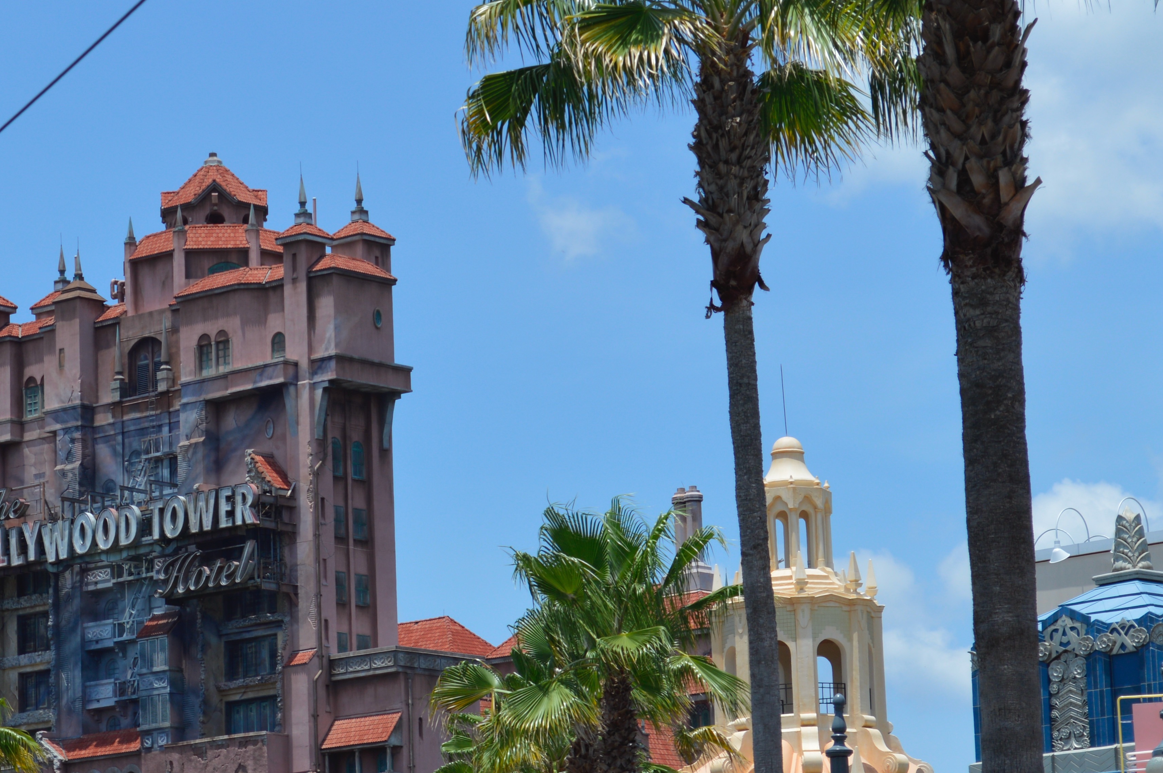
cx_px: 266
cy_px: 396
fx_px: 4676
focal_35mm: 145
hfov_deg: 14.1
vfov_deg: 9.5
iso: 100
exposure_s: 1/320
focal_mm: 55
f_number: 9
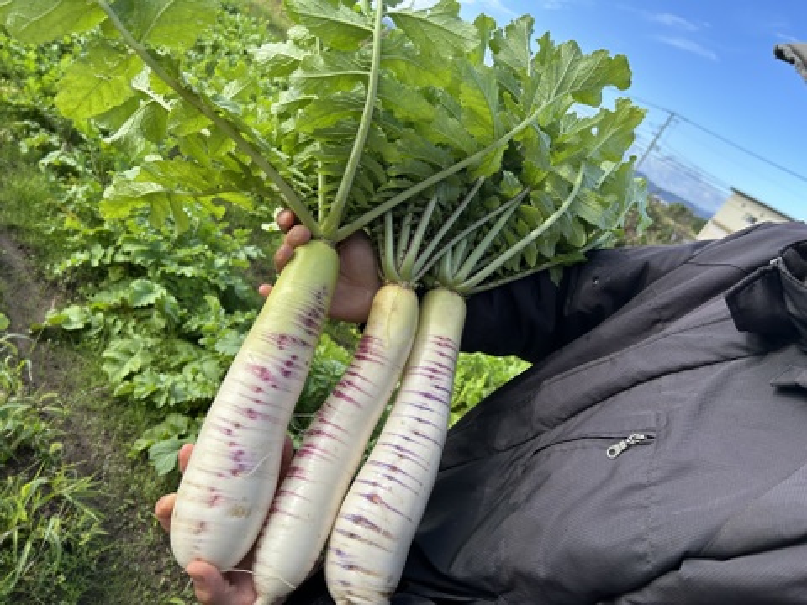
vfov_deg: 53.1
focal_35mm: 26
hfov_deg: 67.3
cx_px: 404
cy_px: 302
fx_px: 606
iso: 50
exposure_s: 1/1029
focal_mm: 5.7
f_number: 1.5
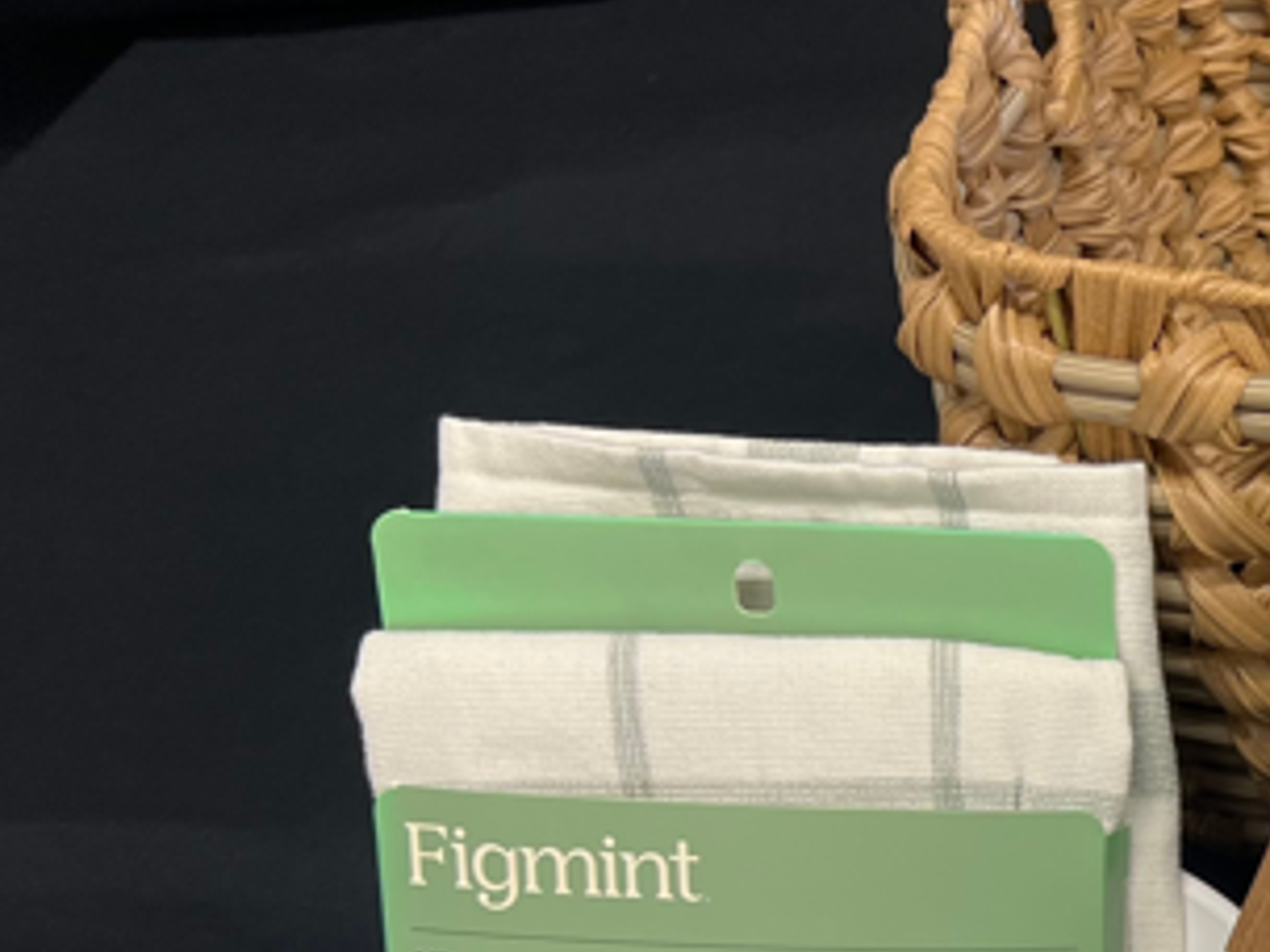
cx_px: 1876
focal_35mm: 77
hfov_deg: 21.5
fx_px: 2825
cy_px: 975
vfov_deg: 18.6
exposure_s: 1/120
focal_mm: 5.7
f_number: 1.5
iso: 64
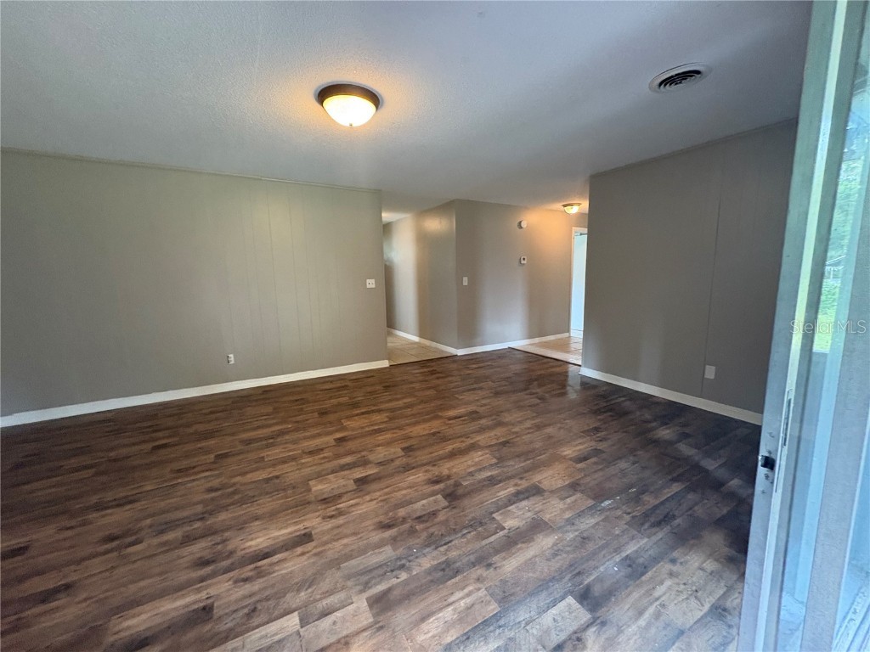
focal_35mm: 14
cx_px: 435
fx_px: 352
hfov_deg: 102.1
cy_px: 326
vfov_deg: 85.7
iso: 500
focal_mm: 2.22
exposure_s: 1/60
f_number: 2.2
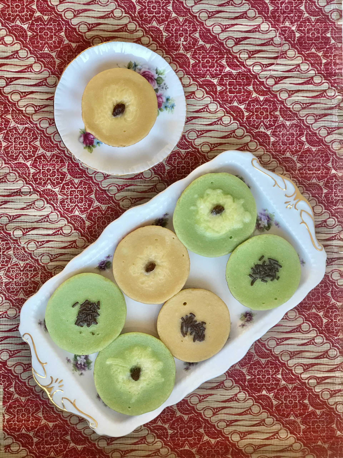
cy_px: 229
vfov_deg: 33.8
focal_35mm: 57
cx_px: 172
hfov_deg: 25.7
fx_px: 753
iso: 64
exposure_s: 1/50
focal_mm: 6.6
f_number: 2.8
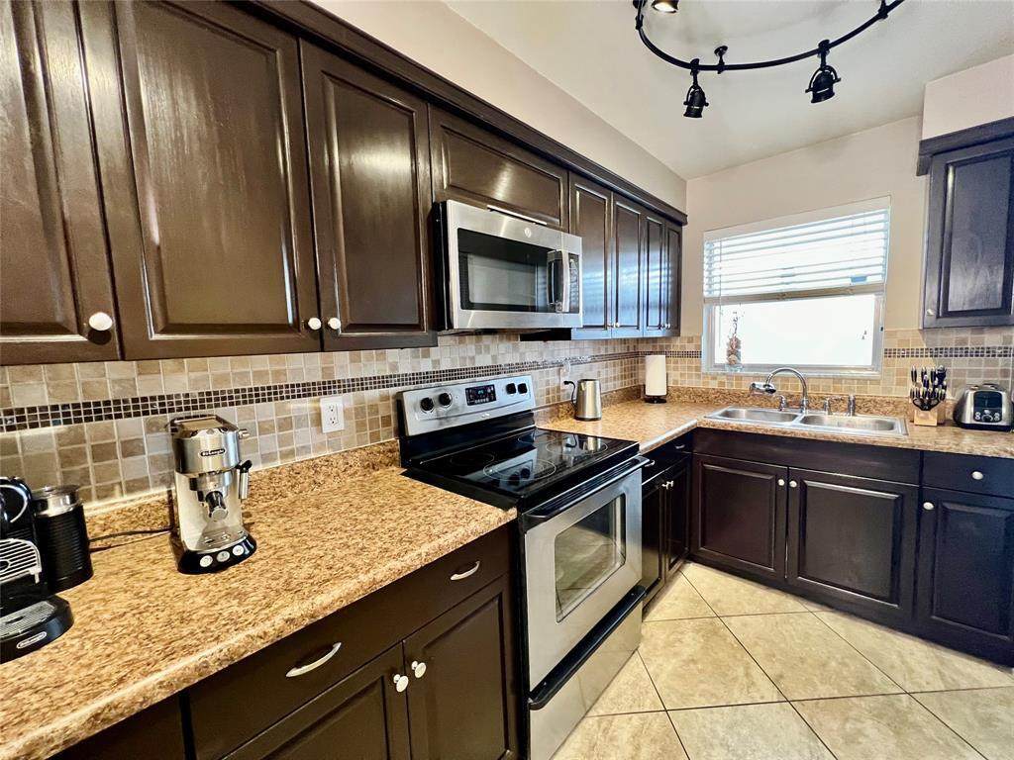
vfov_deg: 89.9
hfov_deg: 106.2
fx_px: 381
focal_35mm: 13
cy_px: 380
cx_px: 507
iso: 400
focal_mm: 1.57
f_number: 1.8
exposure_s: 1/60
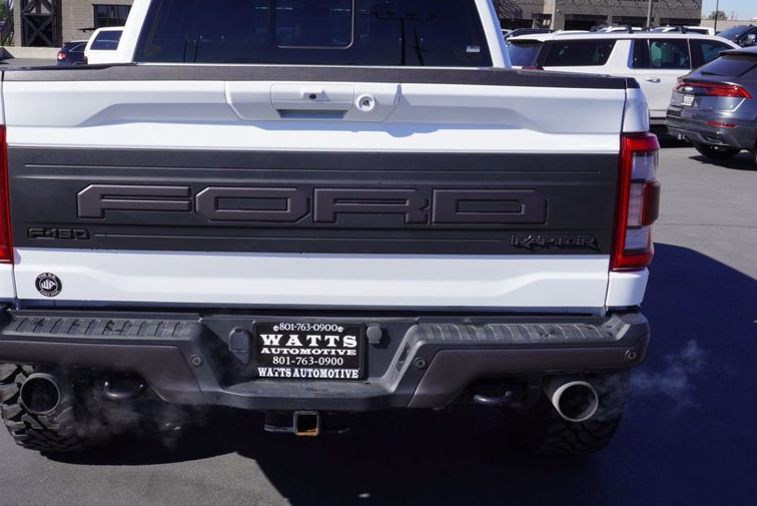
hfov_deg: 45.4
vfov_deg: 31.4
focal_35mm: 43
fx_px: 898
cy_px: 231
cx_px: 299
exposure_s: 1/160
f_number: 10
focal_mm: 21
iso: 100
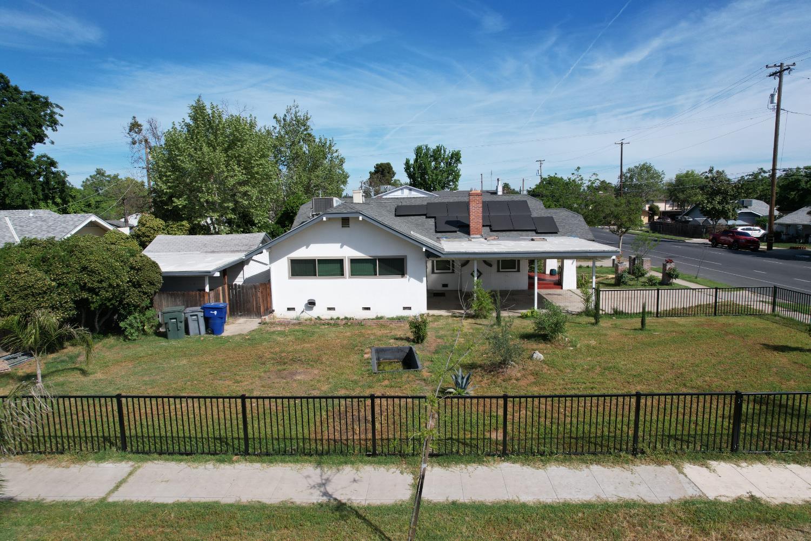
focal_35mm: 22
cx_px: 406
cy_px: 270
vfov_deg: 57.2
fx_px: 496
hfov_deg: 78.6
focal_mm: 8.38
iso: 110
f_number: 2.8
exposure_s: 1/2000
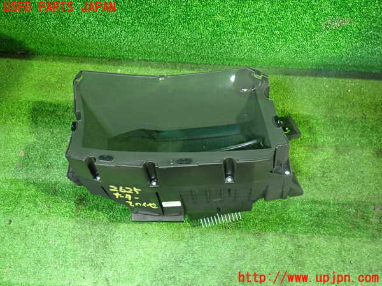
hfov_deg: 69.4
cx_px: 191
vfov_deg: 54.9
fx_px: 276
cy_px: 143
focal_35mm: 25
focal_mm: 4.5
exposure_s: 1/30
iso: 800
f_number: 2
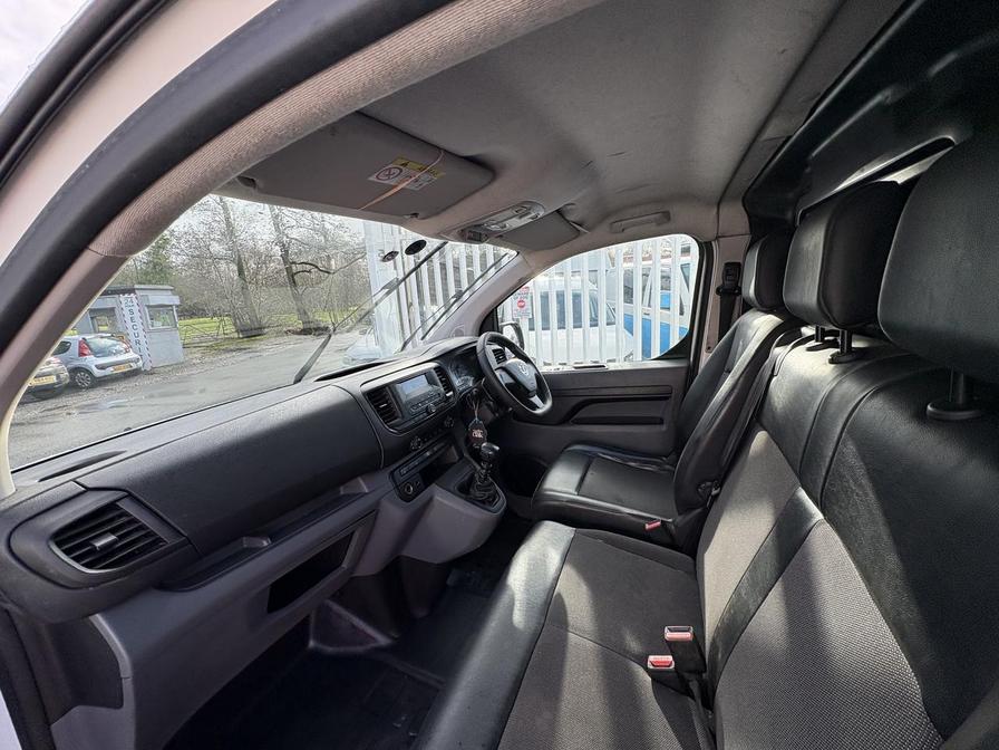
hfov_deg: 102.1
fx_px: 404
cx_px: 500
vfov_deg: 85.7
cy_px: 375
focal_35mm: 14
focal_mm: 2.22
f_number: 2.2
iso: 50
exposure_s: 1/254
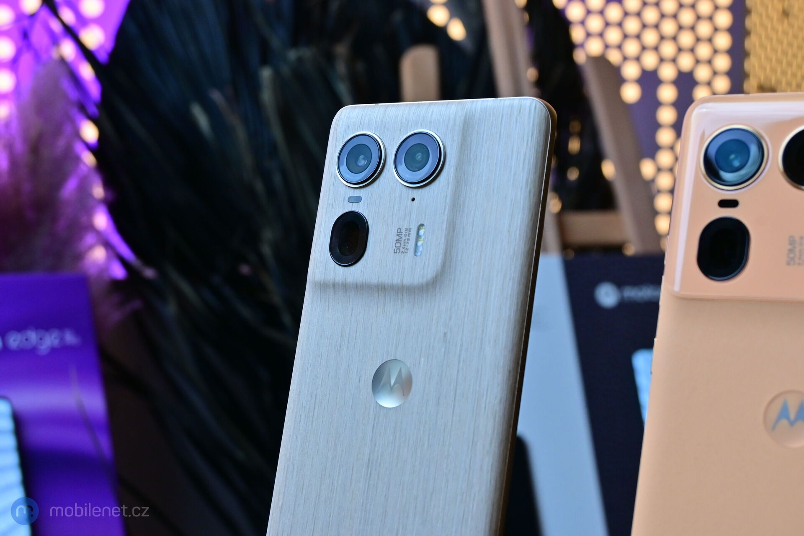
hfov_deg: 35.1
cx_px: 402
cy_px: 268
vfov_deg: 23.8
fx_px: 1273
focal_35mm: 57
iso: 640
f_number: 8
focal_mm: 38
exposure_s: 1/80
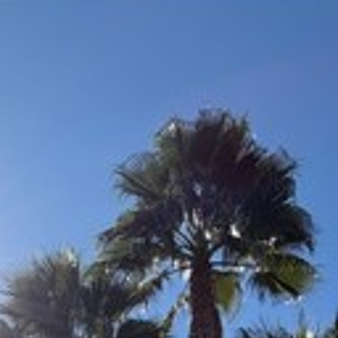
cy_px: 618
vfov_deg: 19.8
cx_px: 103
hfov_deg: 27.5
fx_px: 685
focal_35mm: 62
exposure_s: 1/914
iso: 20
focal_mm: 2.22
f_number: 2.2
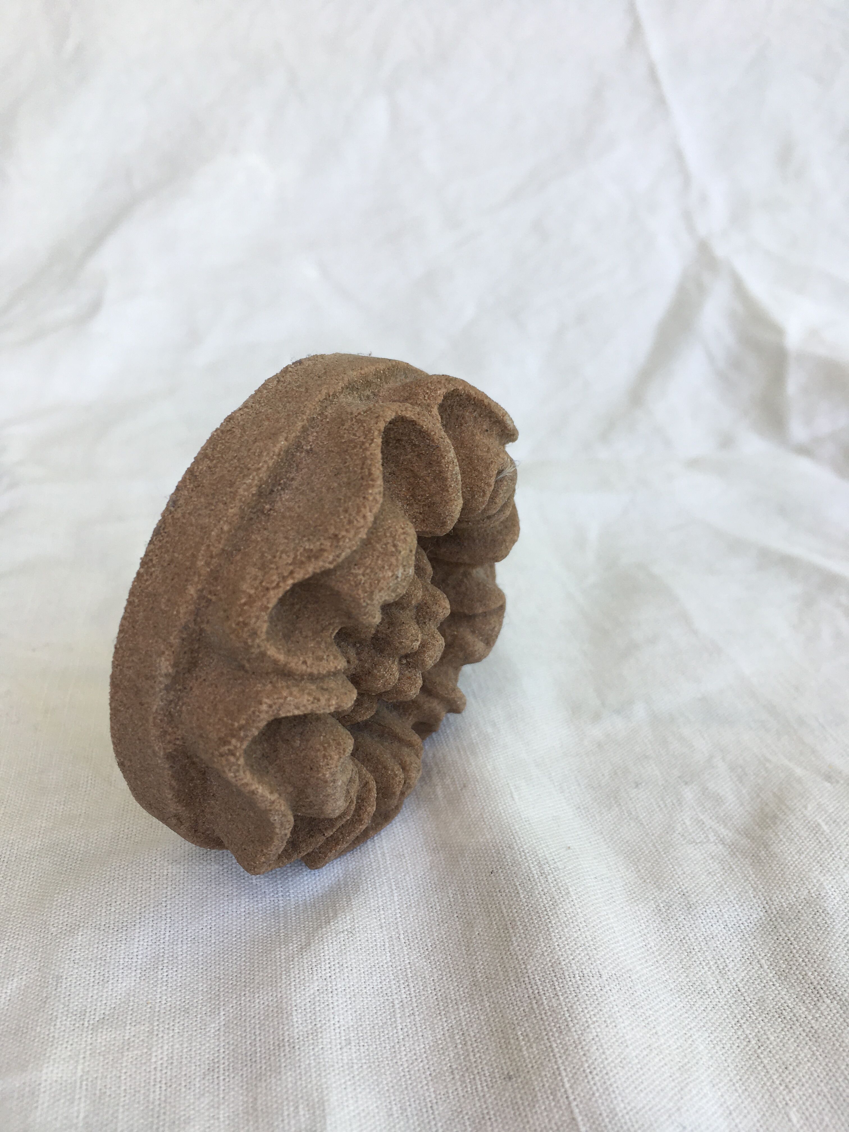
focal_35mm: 29
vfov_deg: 61.7
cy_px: 566
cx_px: 424
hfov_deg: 48.2
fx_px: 948
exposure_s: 1/129
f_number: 2.2
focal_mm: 4.15
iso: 25
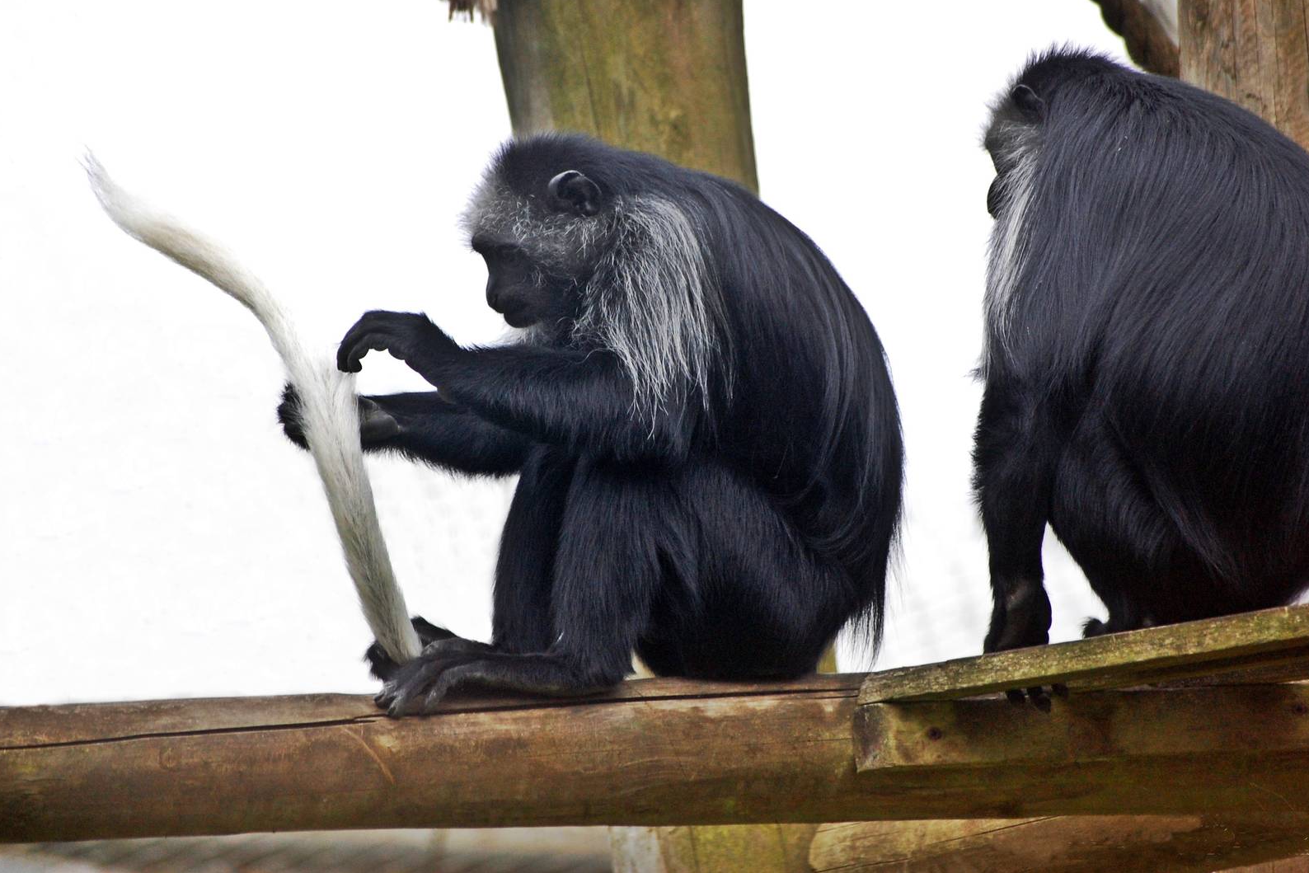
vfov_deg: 4.6
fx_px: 10981
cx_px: 655
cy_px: 435
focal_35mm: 302
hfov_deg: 6.8
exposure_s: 1/500
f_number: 5.6
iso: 800
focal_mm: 200
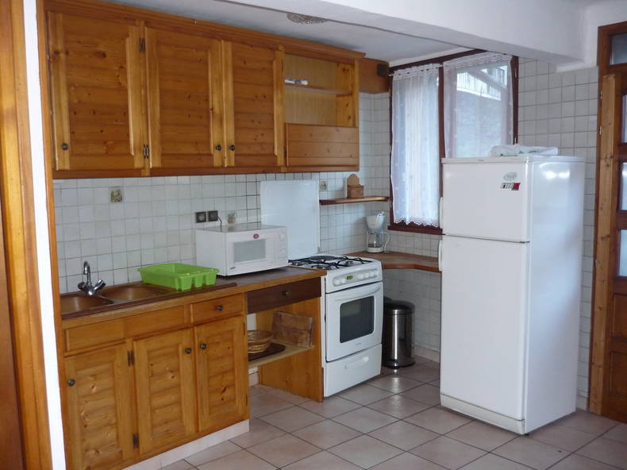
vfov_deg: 42.9
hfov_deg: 55.4
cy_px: 235
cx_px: 314
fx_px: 598
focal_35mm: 33
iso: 320
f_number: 2.8
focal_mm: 5.5
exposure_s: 1/30
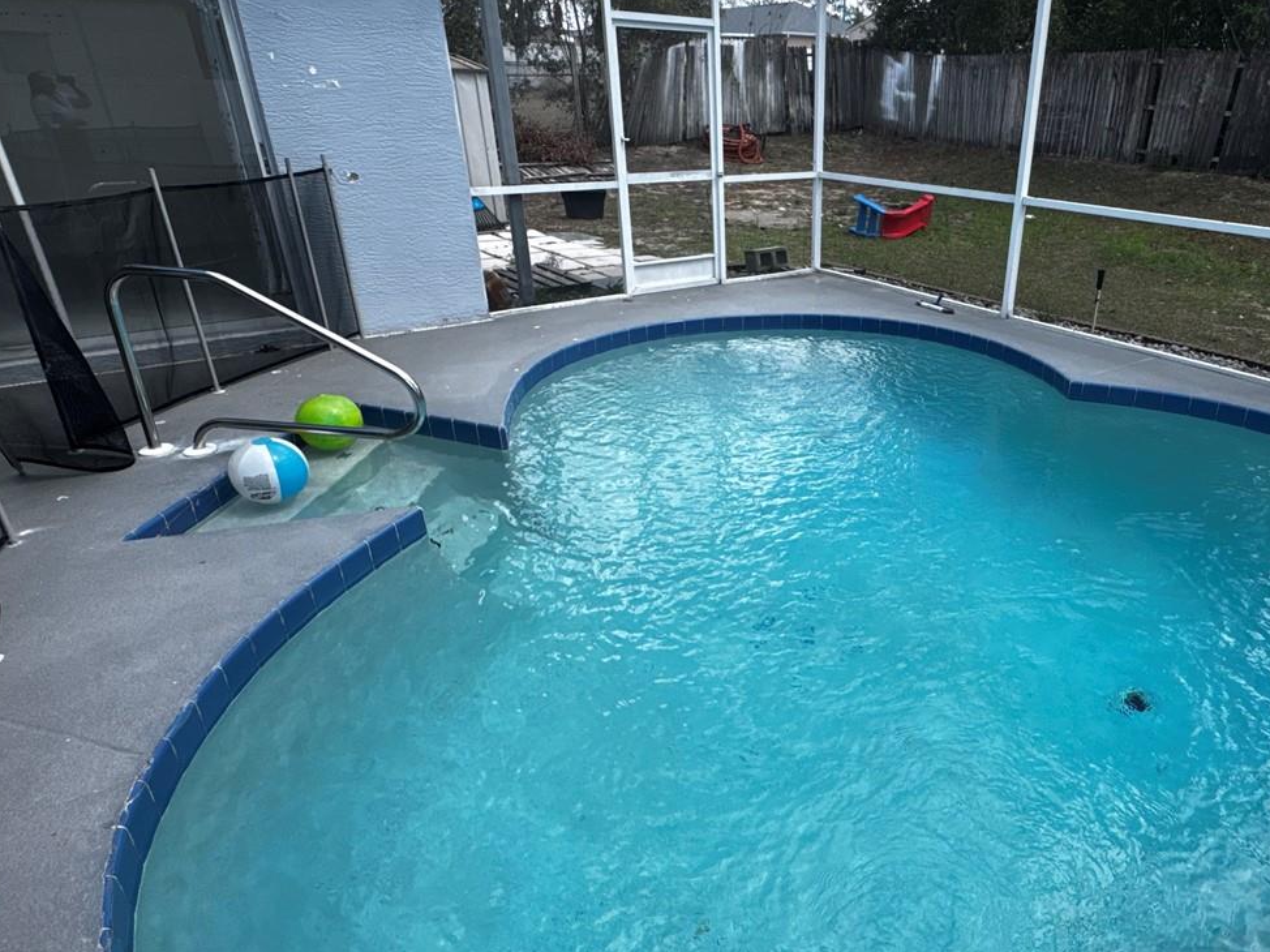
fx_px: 844
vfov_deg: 58.8
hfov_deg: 72.2
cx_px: 823
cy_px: 507
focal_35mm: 23
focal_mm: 2.22
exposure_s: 1/565
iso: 40
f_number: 2.2
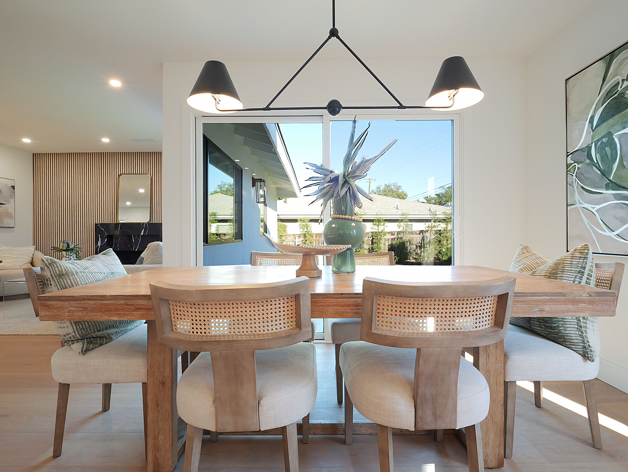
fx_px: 327
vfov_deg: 71.6
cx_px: 314
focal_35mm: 18
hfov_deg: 87.7
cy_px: 236
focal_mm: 9
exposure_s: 1/40
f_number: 8
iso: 1600
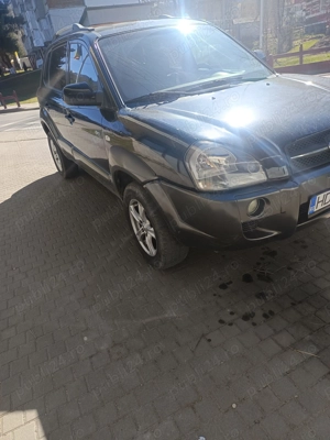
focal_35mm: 24
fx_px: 305
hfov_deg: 56.8
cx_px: 165
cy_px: 220
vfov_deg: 71.6
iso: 50
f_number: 1.7
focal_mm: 5.31
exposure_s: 1/290
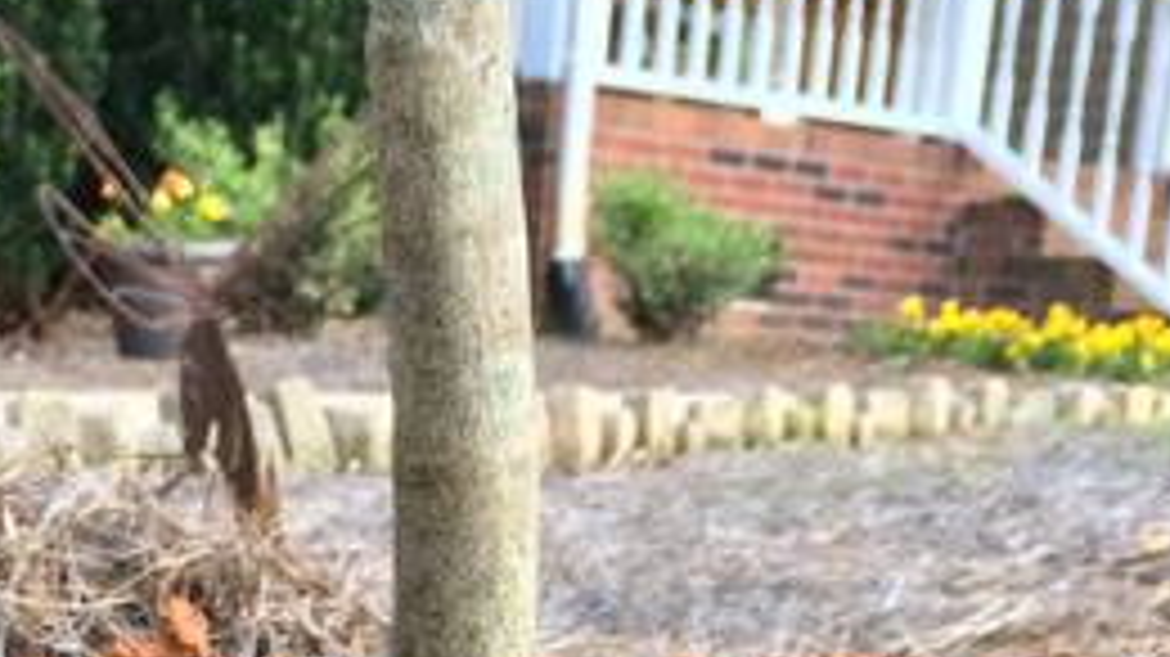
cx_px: 358
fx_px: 2636
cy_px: 1292
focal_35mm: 85
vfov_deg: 12.6
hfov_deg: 24.9
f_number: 2.2
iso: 64
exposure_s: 1/120
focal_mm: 4.15
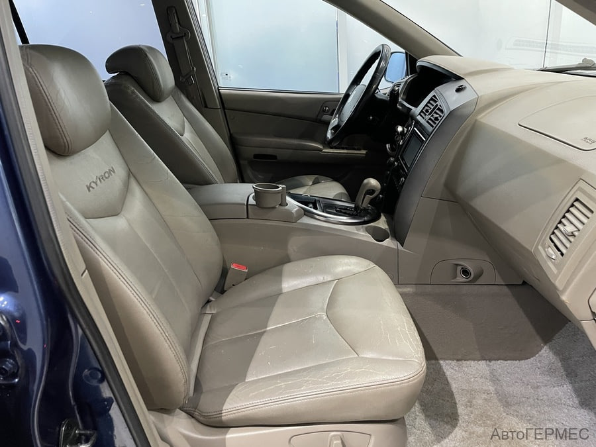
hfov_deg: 67.3
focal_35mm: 26
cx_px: 298
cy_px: 224
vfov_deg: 53.1
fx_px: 448
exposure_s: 1/33
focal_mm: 4.2
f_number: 1.6
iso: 500
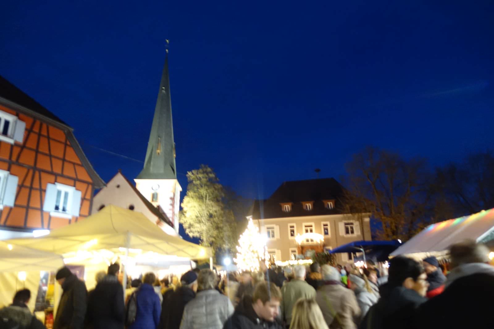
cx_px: 247
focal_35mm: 24
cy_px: 164
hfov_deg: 73.7
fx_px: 329
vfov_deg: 53.1
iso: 1000
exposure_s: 1/8
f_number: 1.8
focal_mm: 8.8
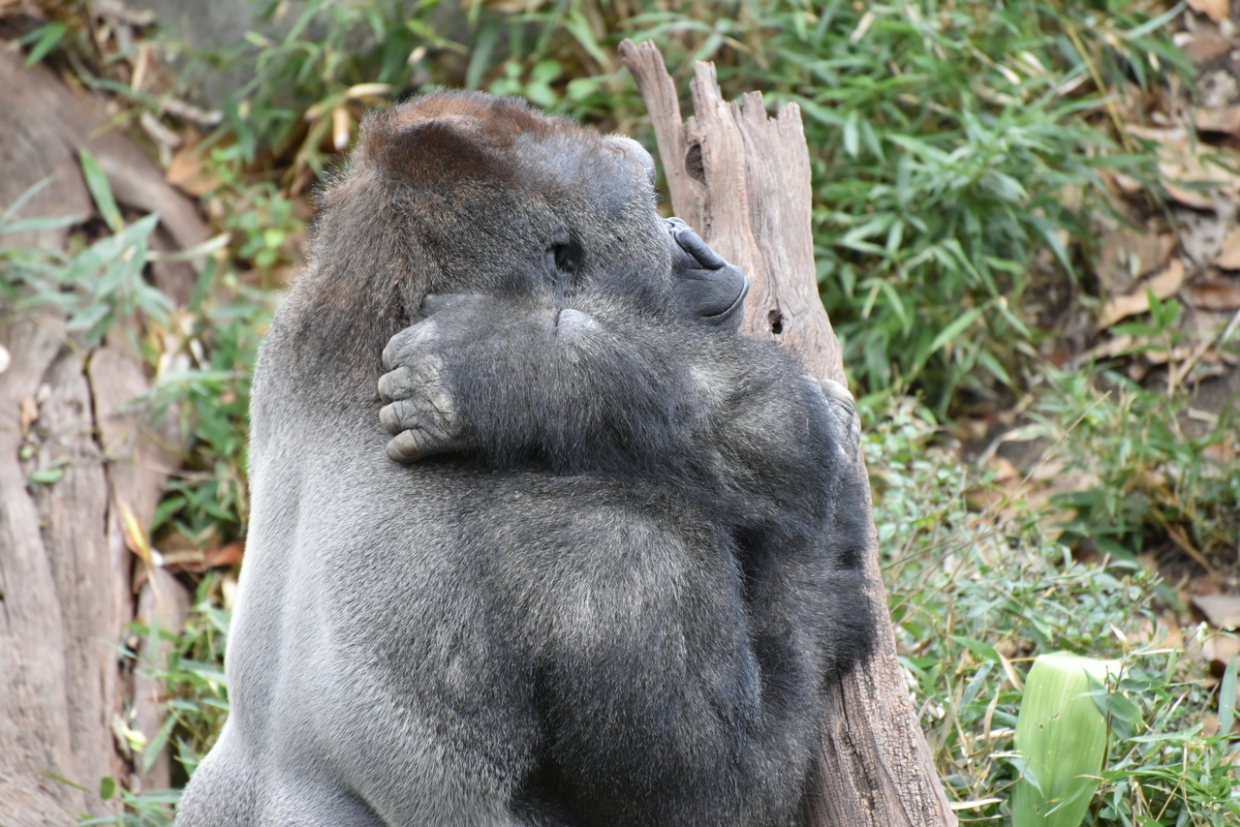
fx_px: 10335
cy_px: 414
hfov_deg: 6.9
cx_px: 620
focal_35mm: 300
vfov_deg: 4.6
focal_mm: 300
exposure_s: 1/640
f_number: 5.6
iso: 4000
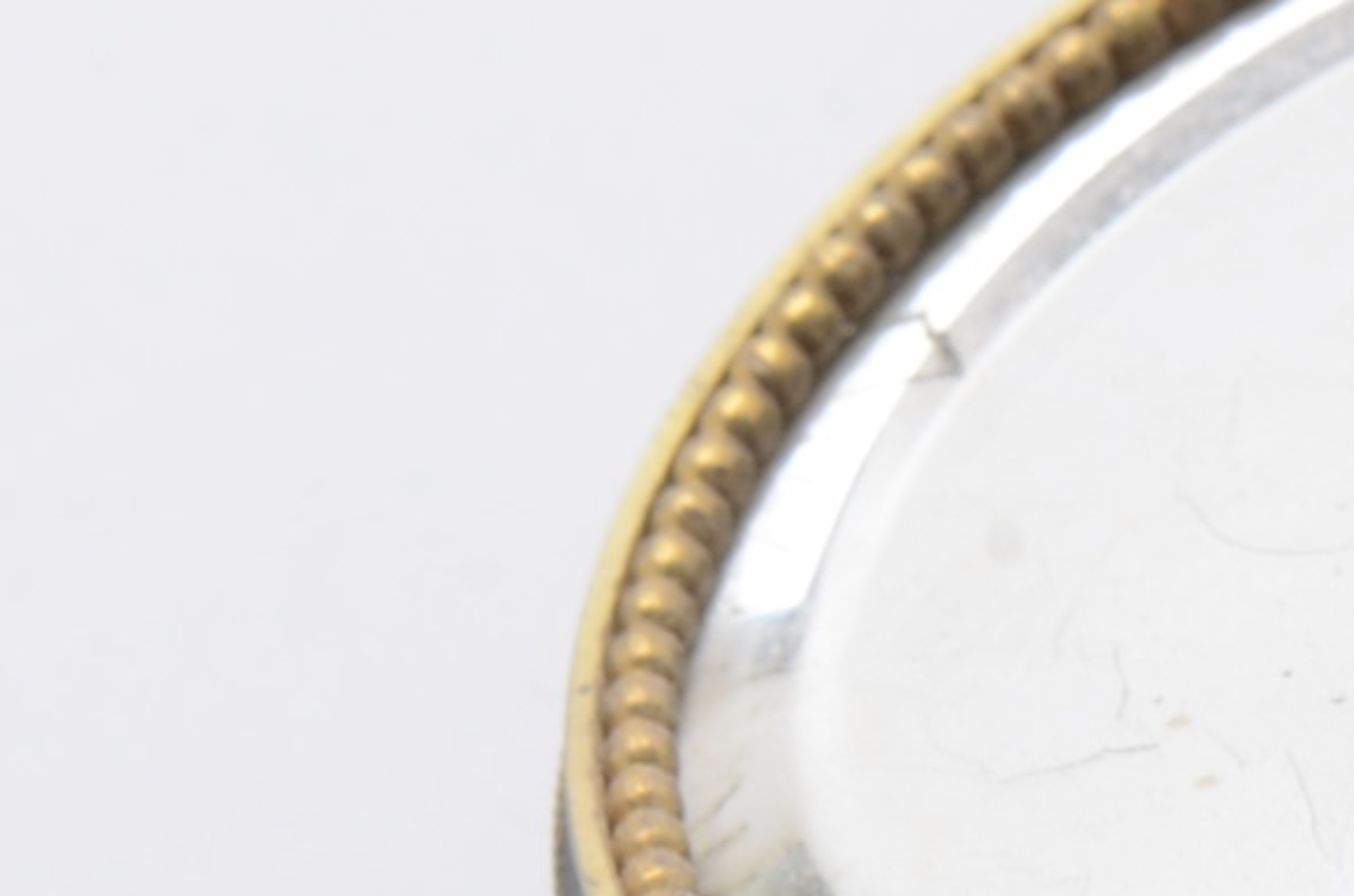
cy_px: 1125
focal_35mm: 537
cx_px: 498
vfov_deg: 2.5
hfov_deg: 3.8
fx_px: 20152
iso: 200
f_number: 14
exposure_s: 1/125
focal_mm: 85
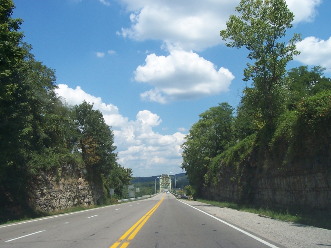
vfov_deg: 38.7
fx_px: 354
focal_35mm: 37
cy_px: 124
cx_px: 166
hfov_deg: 50.1
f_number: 5.6
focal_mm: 5.6
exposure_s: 1/500
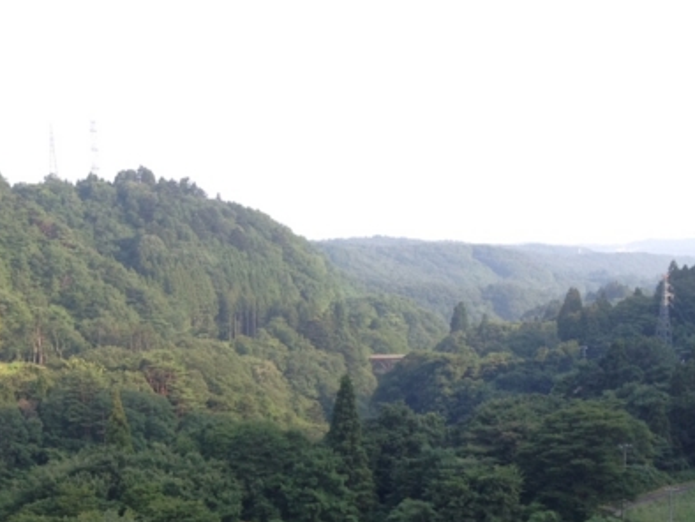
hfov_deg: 27.0
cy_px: 511
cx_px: 171
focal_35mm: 71
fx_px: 1426
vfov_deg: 20.2
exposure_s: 1/339
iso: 64
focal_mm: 4.28
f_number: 2.4
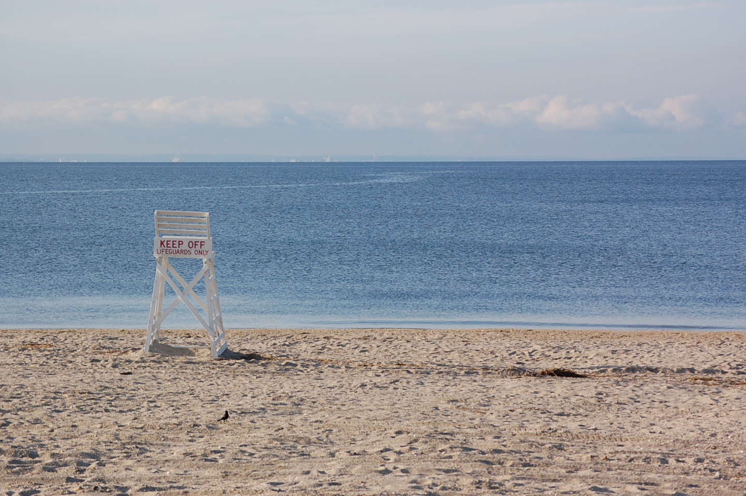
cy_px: 245
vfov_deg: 9.8
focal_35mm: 140
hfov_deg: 14.7
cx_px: 372
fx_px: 2898
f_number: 8
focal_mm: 90
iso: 400
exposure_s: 1/800
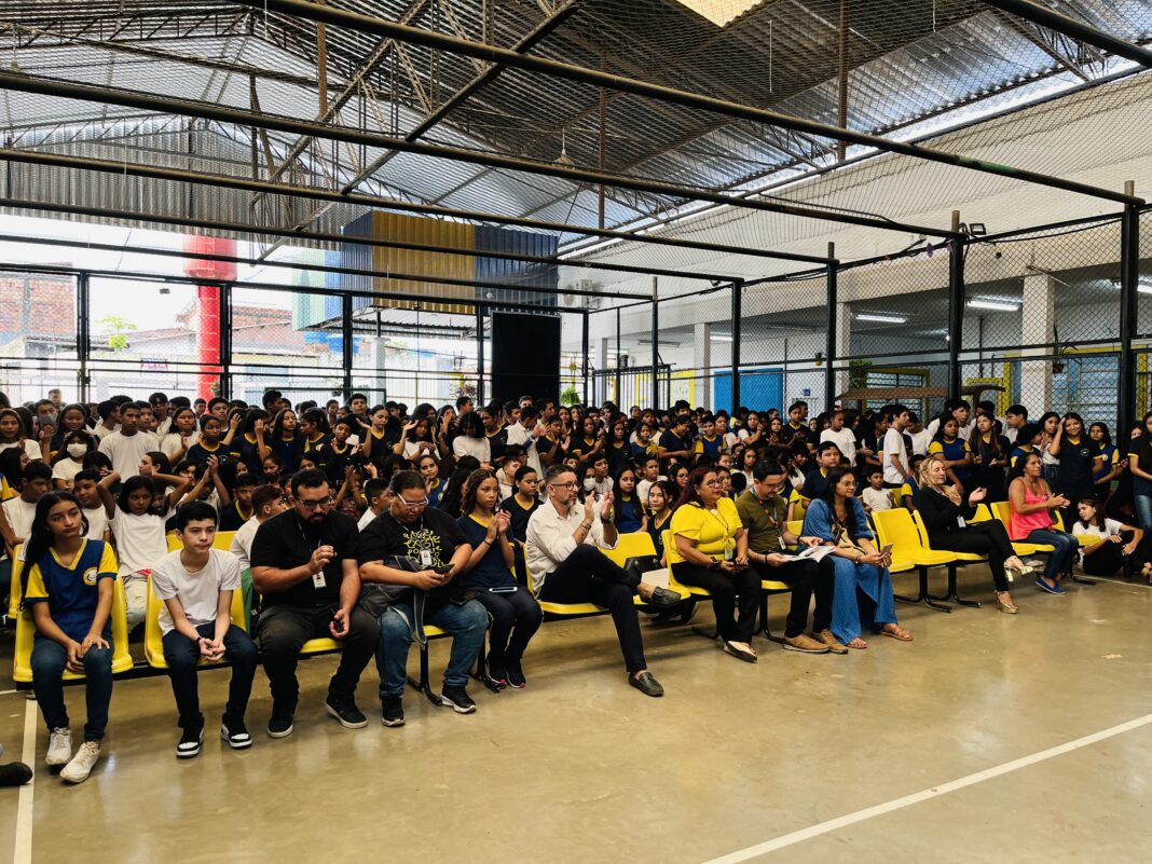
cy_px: 432
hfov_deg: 67.3
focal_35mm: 26
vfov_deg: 53.1
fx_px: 865
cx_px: 576
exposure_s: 1/124
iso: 40
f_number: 1.6
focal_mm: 5.1
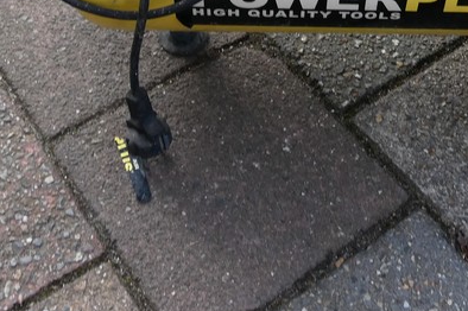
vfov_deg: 17.6
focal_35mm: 69
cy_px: -160
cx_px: 283
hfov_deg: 29.2
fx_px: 896
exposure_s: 1/200
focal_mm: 4.3
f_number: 3.3
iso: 80
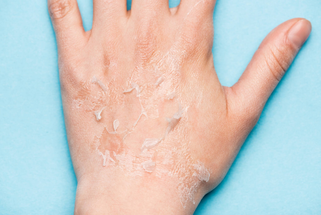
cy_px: 108
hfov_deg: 19.4
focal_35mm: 105
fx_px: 937
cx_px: 160
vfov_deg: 13.1
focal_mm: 105
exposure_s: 1/160
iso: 160
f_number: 9
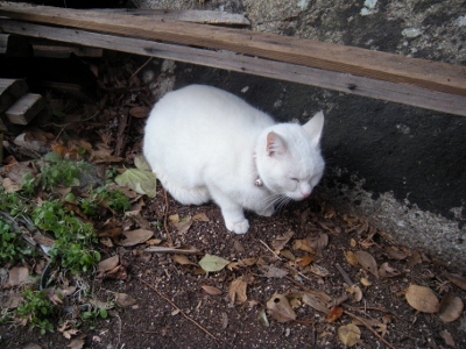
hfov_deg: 52.6
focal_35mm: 35
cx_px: 233
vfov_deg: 40.7
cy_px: 174
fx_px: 471
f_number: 3.8
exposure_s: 1/85.7
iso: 64
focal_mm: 5.9
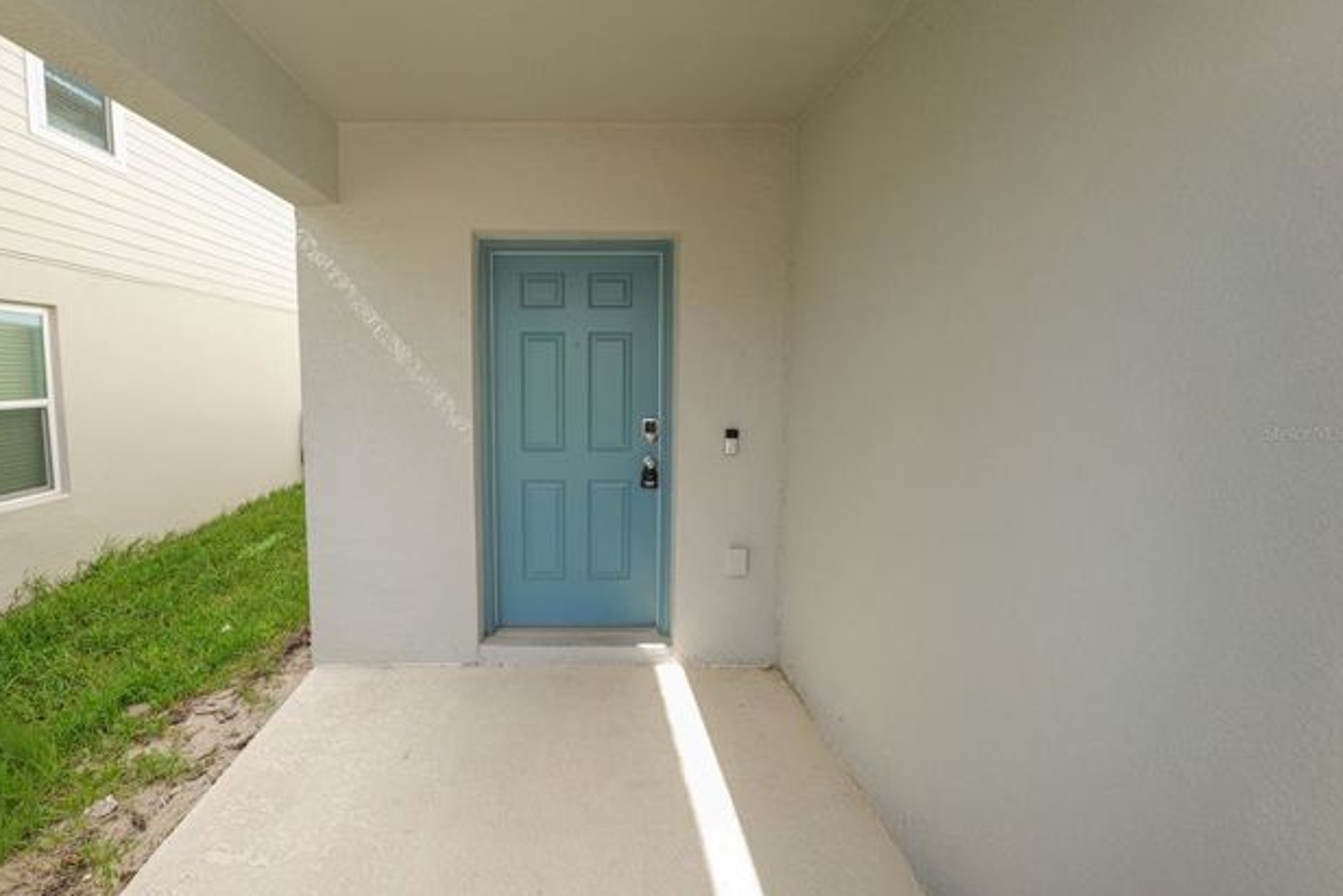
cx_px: 581
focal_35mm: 16
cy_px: 433
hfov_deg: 96.1
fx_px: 597
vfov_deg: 73.8
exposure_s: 1/100
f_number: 8
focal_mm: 14
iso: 250
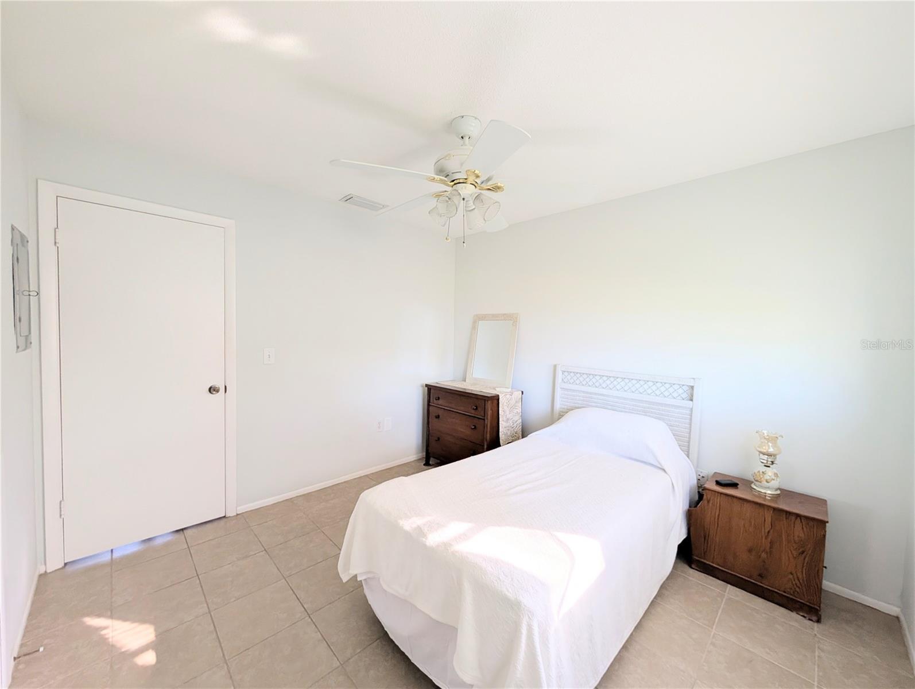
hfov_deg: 110.5
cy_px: 344
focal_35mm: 12
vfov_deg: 94.6
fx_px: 318
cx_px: 458
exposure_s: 1/52.2
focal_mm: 2.02
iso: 62
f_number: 1.7
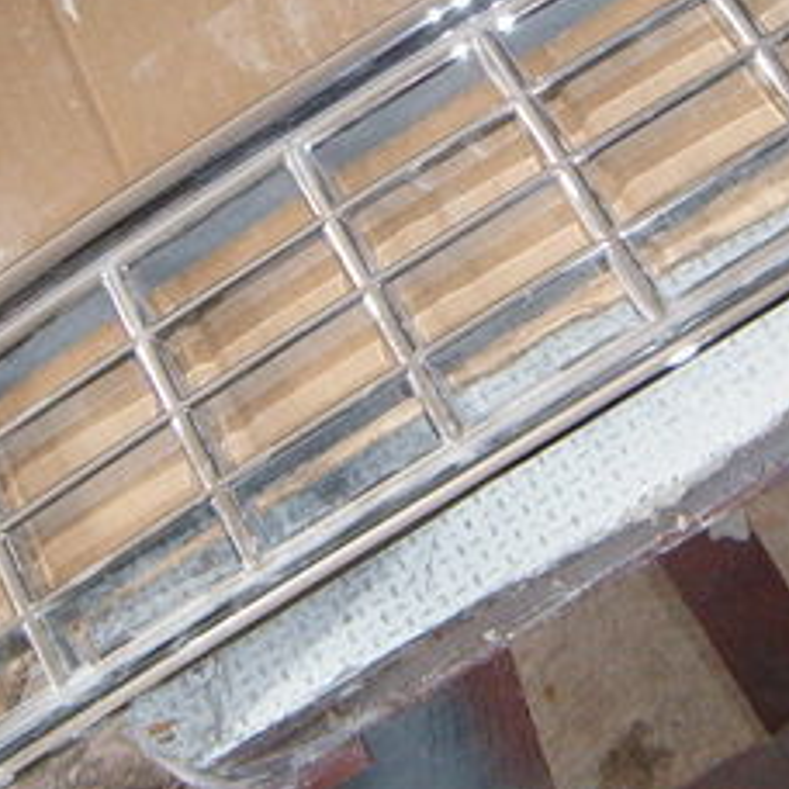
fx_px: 2372
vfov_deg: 18.7
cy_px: 176
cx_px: 488
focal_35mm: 92
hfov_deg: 18.9
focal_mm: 6.2
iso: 141
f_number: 2.9
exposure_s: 1/30
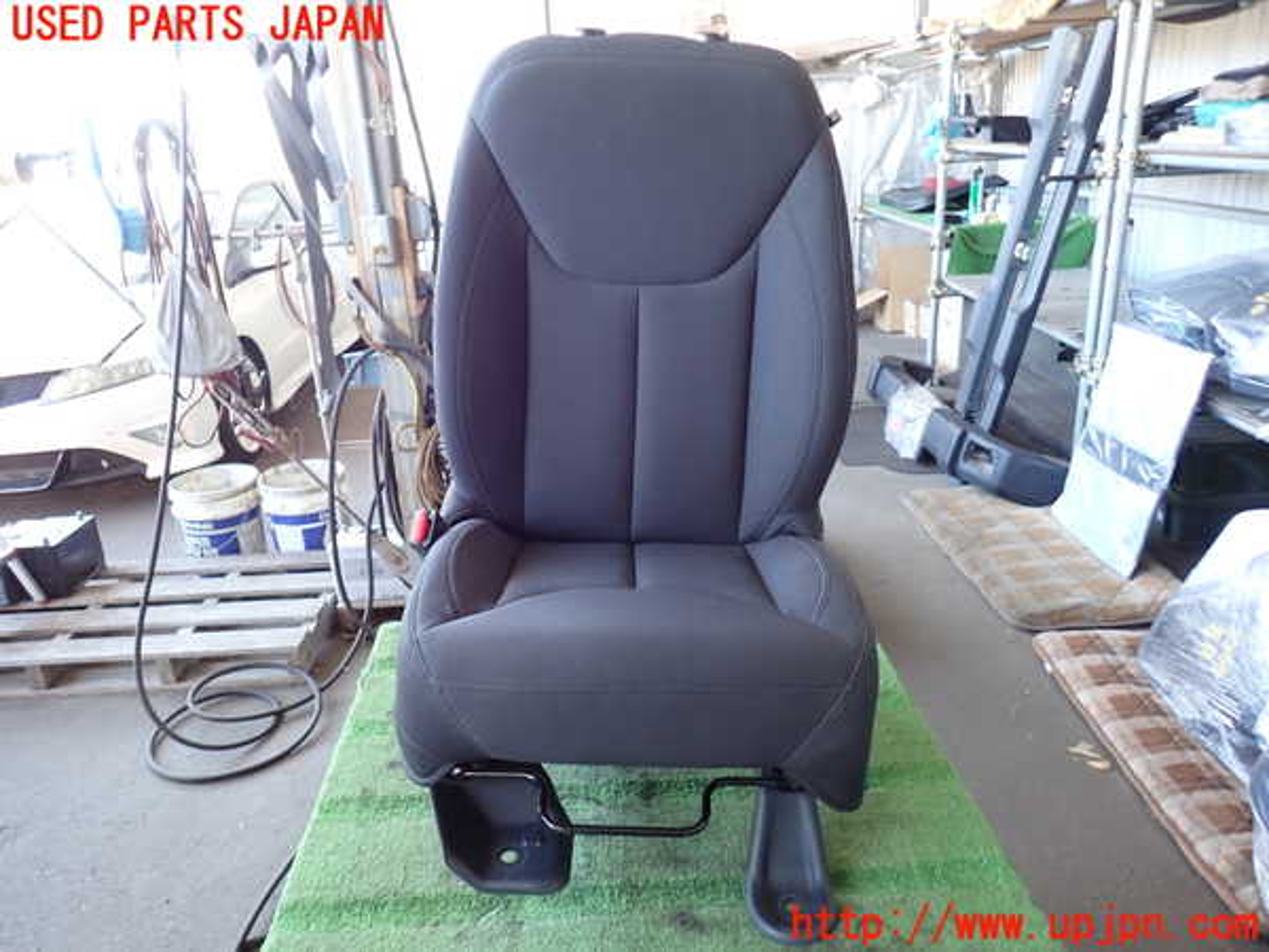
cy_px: 476
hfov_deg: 69.4
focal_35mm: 25
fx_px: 916
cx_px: 634
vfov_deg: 54.9
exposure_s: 1/40
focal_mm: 4.5
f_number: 2
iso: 200
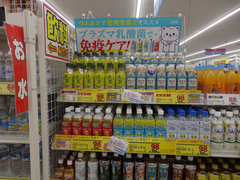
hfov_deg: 69.4
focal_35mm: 25
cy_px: 90
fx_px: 173
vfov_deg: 54.9
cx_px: 120
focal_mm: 4.5
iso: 125
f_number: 3
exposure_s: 1/125
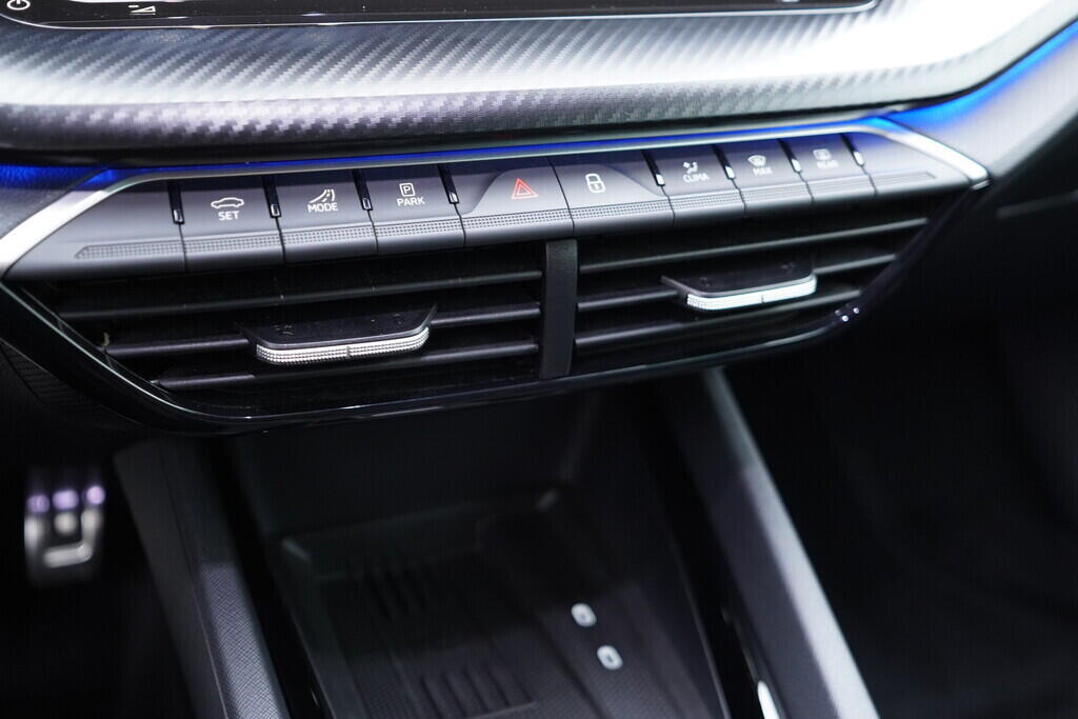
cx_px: 539
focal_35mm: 36
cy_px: 360
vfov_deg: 36.9
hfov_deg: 53.1
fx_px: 1078
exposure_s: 1/40
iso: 1000
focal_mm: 24
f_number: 2.8
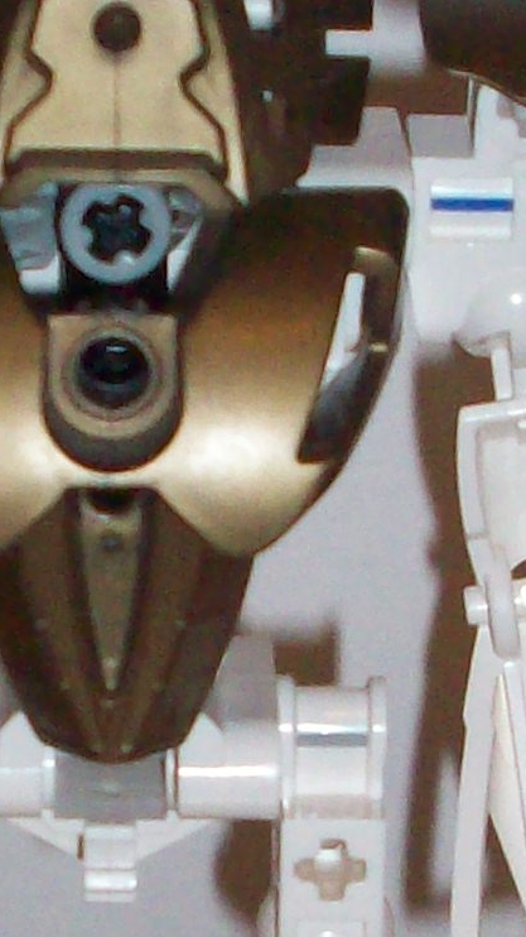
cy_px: 756
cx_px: 119
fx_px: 4119
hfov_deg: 7.3
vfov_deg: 12.9
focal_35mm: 166
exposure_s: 1/64
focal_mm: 6.2
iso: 160
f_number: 2.8
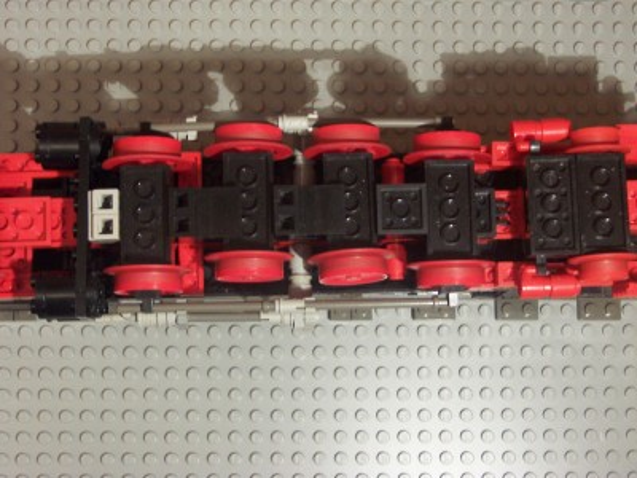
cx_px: 318
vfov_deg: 17.8
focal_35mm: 83
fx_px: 1527
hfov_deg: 23.6
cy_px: 239
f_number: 4
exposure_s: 1/8
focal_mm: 12.8
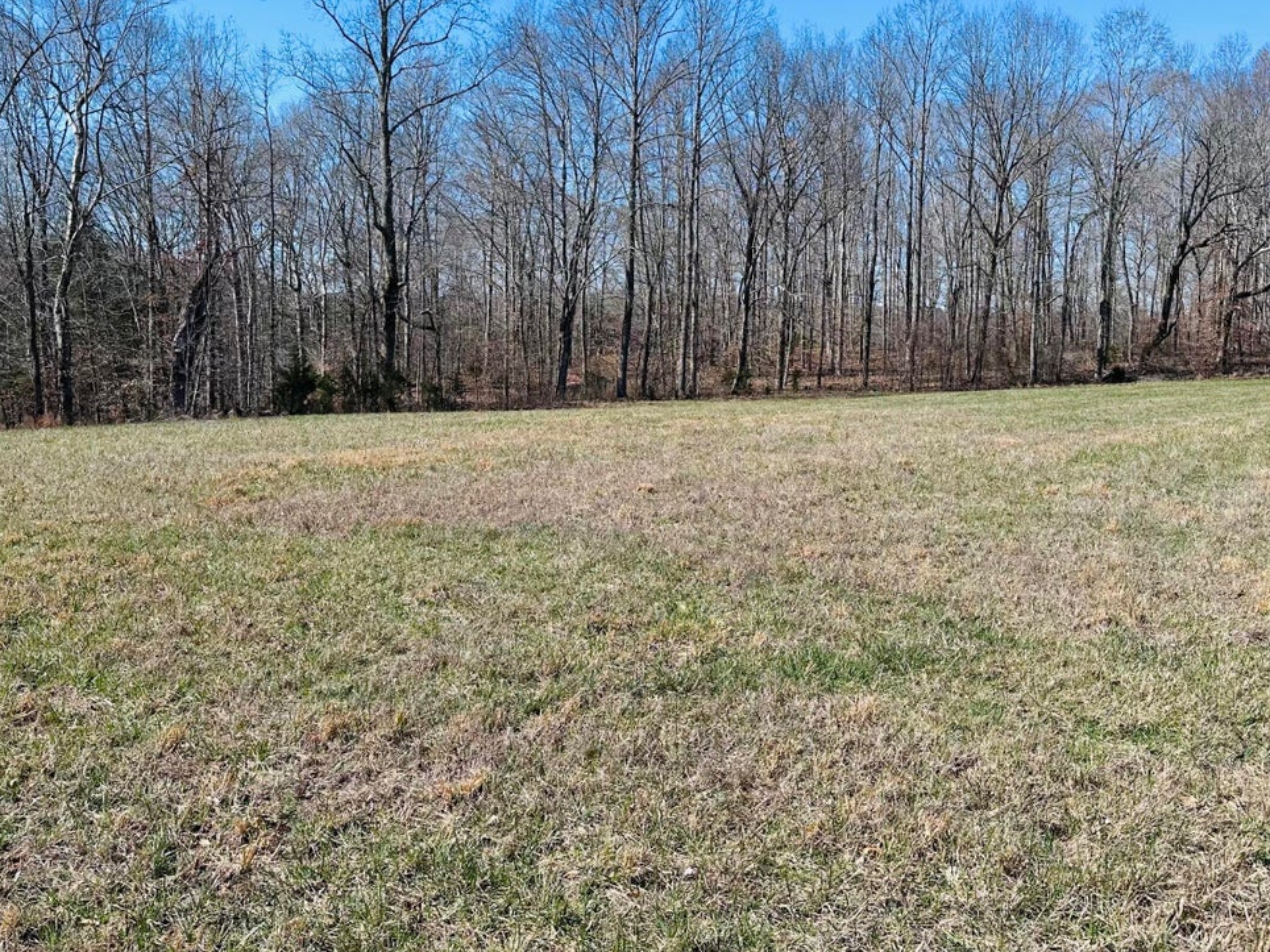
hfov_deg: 54.0
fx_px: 1247
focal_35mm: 34
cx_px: 641
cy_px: 400
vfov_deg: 41.7
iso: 80
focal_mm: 6.86
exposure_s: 1/3472
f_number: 1.78
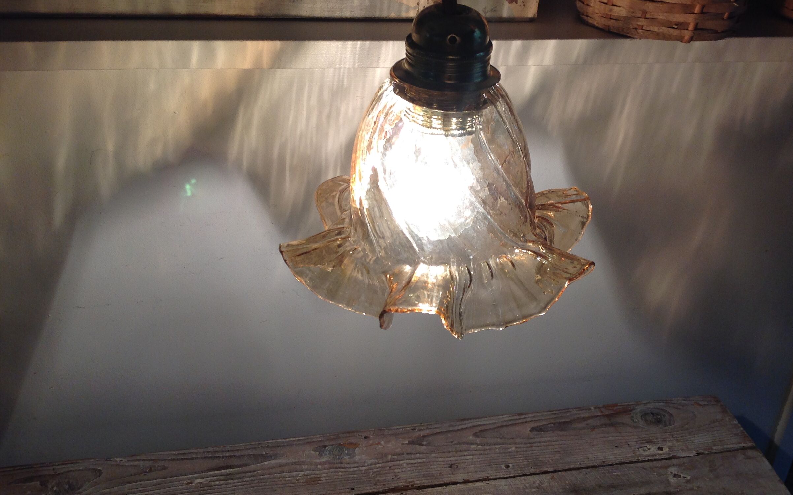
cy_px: 196
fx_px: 864
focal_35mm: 40
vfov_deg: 31.9
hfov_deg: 49.2
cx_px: 428
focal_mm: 4.28
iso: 80
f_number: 2.4
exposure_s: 1/120
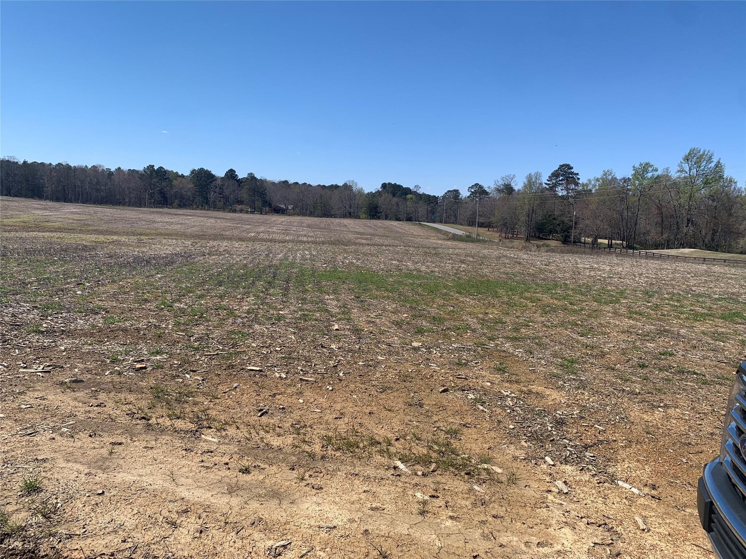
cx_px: 373
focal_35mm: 26
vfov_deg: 53.1
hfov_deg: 67.3
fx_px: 560
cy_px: 280
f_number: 1.8
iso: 25
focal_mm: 4.25
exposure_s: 1/2545
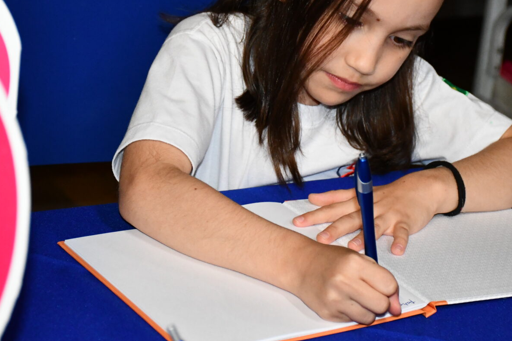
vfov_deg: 11.3
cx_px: 256
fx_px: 1721
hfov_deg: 16.9
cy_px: 107
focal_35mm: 121
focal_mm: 50
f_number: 4.8
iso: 3200
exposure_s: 1/60
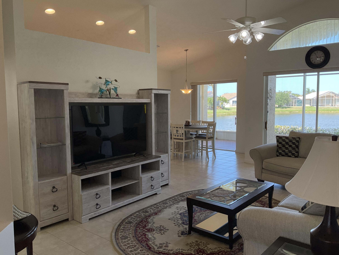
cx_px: 170
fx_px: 284
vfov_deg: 48.2
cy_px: 128
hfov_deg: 61.7
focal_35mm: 29
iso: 25
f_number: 1.8
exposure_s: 1/120
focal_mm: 3
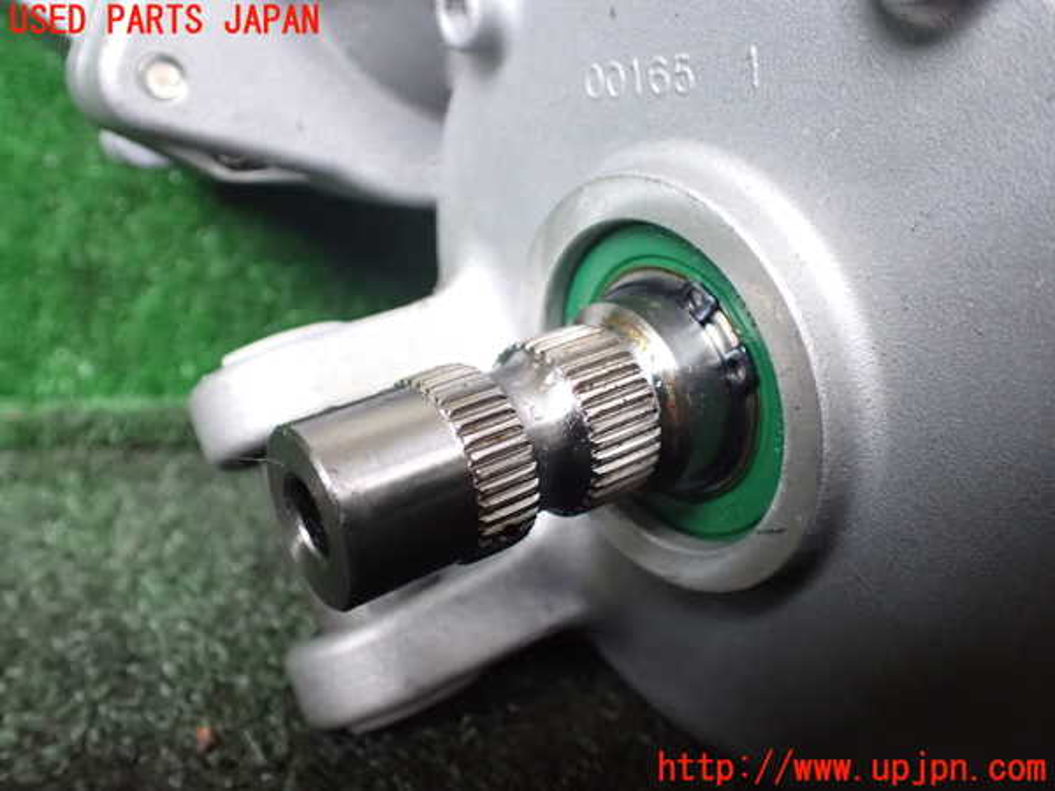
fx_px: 914
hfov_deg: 60.0
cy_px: 396
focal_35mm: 30
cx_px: 528
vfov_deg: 46.8
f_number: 2.3
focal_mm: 5.4
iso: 1600
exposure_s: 1/30
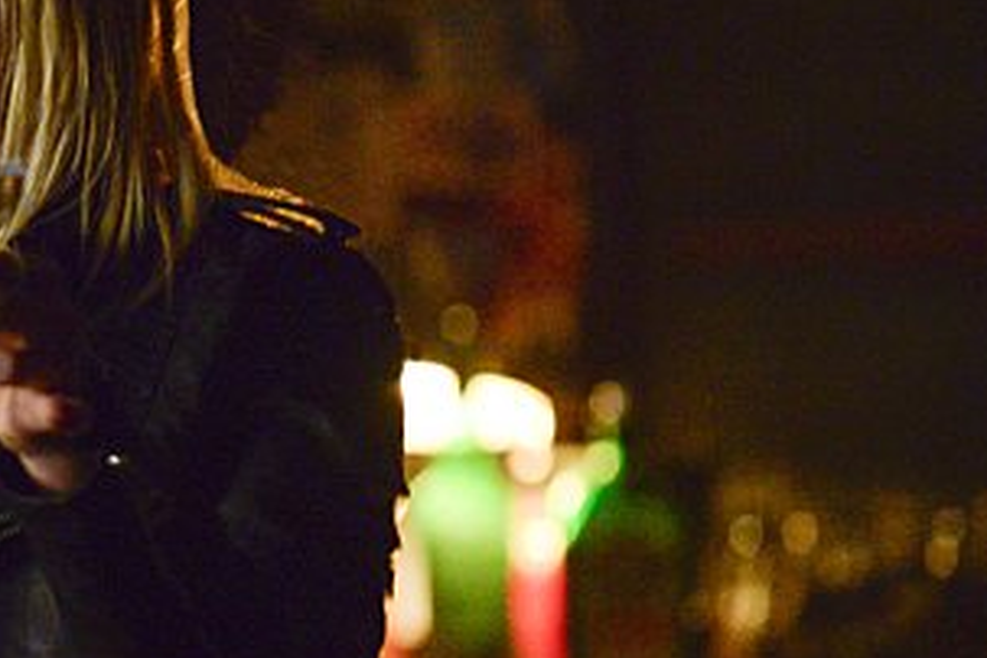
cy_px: 262
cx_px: -267
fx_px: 12666
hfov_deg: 4.4
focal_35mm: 462
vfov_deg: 3.0
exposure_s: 1/80
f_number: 3.5
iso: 5000
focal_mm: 175
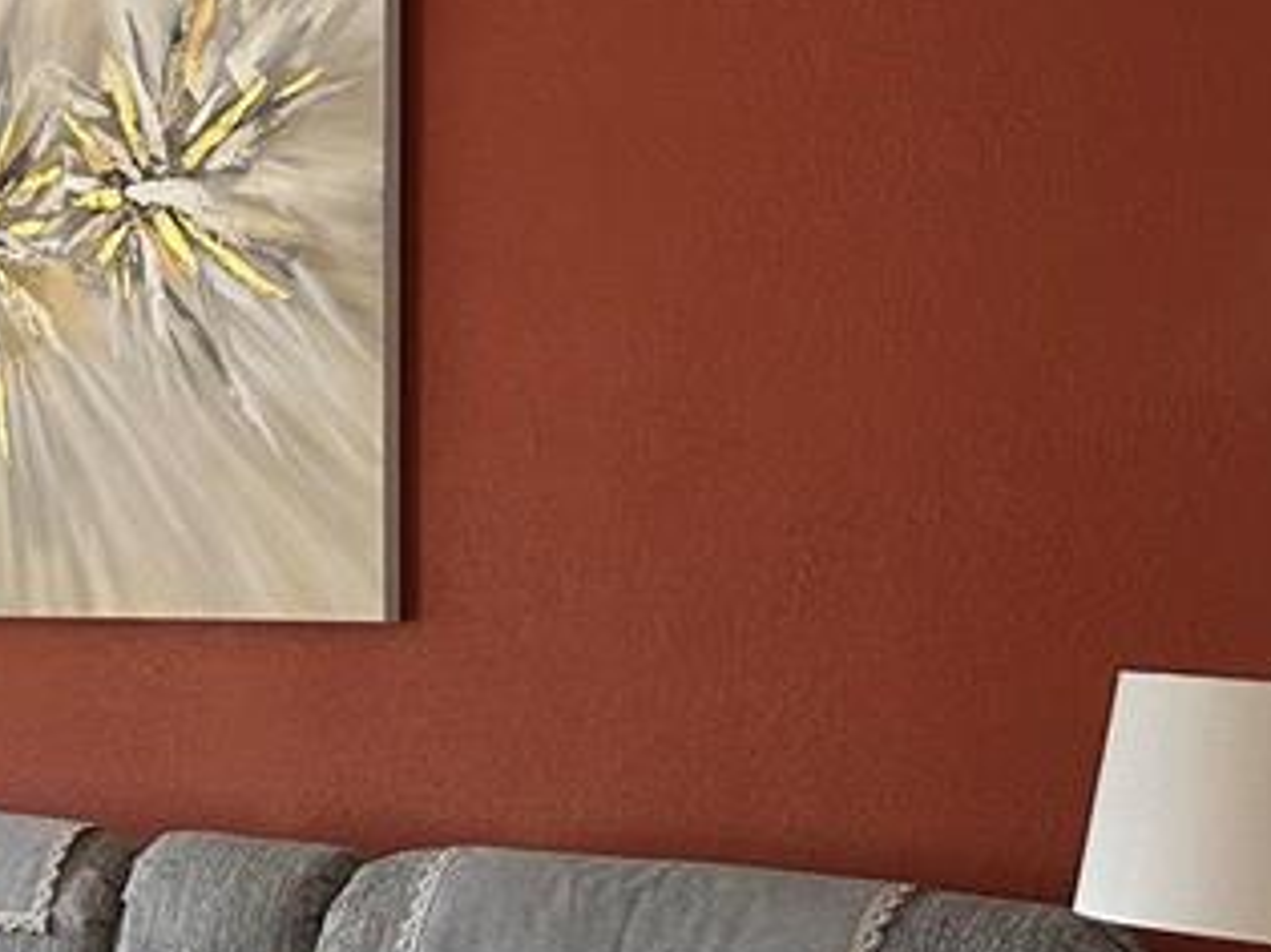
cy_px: 557
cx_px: -573
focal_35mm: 78
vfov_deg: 18.9
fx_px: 2863
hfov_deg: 21.5
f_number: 1.78
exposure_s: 1/120
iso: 160
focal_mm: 6.86
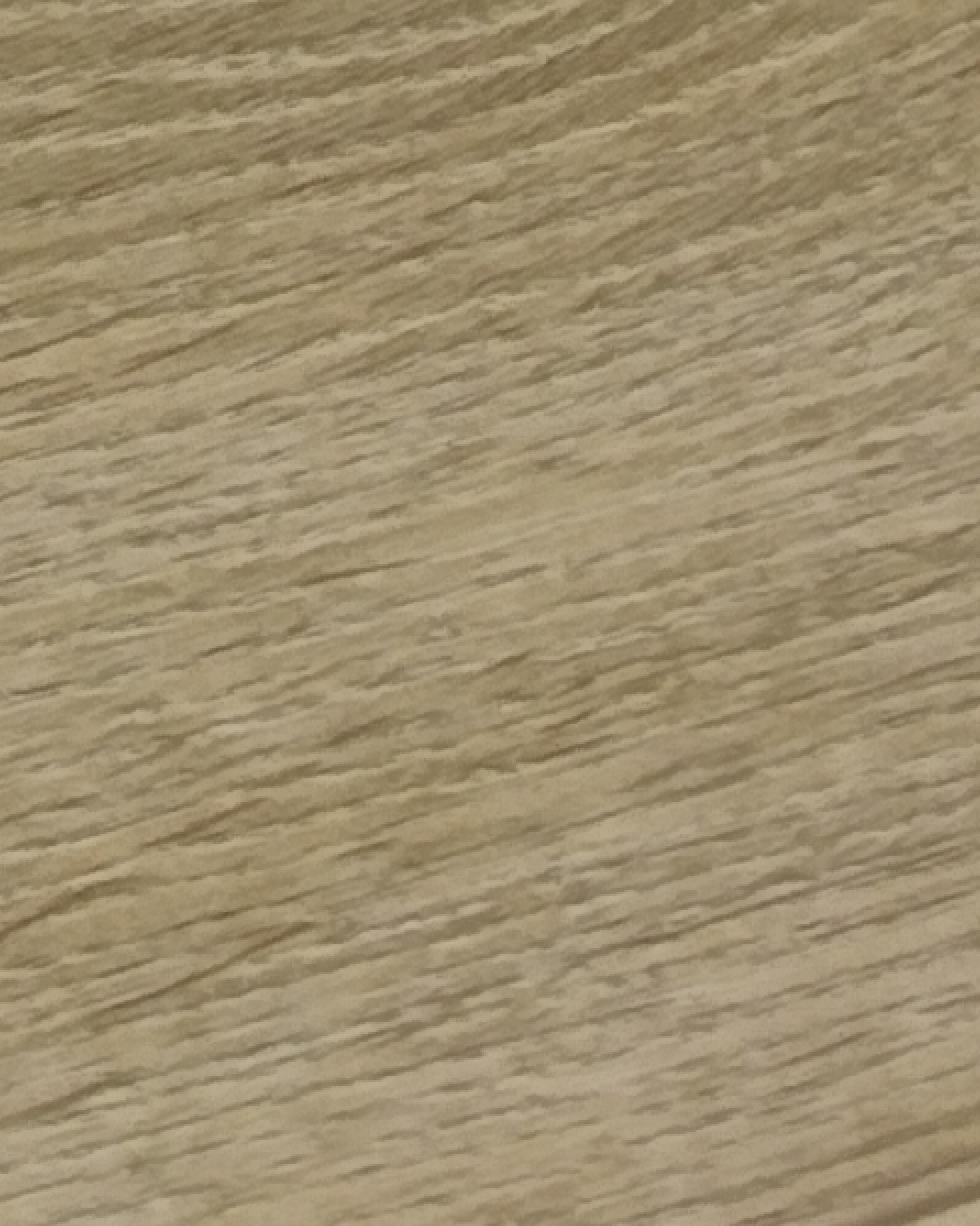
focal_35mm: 172
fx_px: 6239
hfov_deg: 8.2
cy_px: -2660
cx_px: -1396
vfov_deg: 8.8
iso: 772
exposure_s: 1/33.3
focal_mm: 4.95
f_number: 1.9
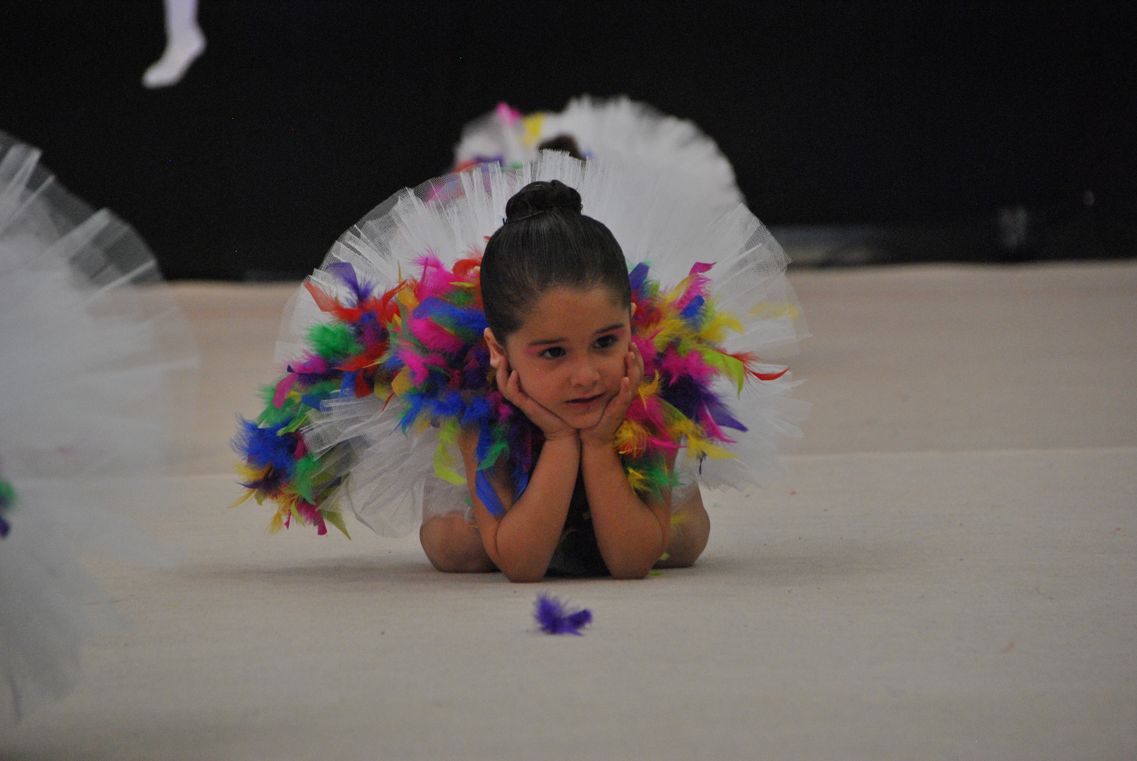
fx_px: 9486
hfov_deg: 6.9
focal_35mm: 300
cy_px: 380
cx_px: 568
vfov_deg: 4.6
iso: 800
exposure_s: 1/250
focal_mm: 200
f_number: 6.3
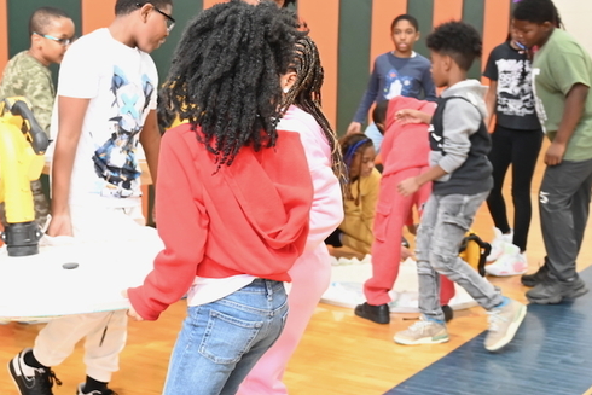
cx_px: 85
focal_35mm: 72
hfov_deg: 27.3
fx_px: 1185
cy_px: 210
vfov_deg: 18.9
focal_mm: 34.5
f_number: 4
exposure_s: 1/200
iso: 3200
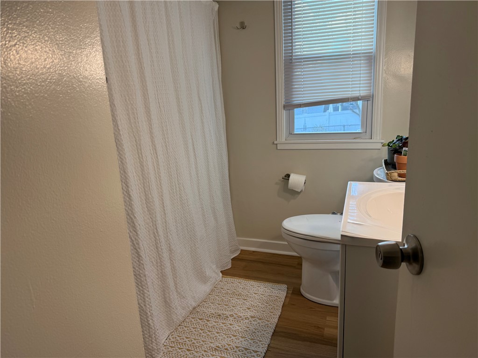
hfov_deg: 71.6
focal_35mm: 24
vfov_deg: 56.8
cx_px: 239
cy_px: 179
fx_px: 331
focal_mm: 6.76
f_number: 1.78
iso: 80
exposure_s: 1/156
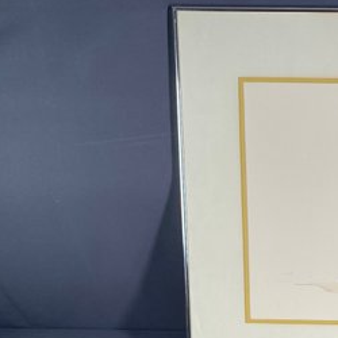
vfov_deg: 28.3
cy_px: 310
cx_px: 393
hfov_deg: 26.6
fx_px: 641
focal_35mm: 58
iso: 50
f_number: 1.8
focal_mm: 4.25
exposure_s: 1/113
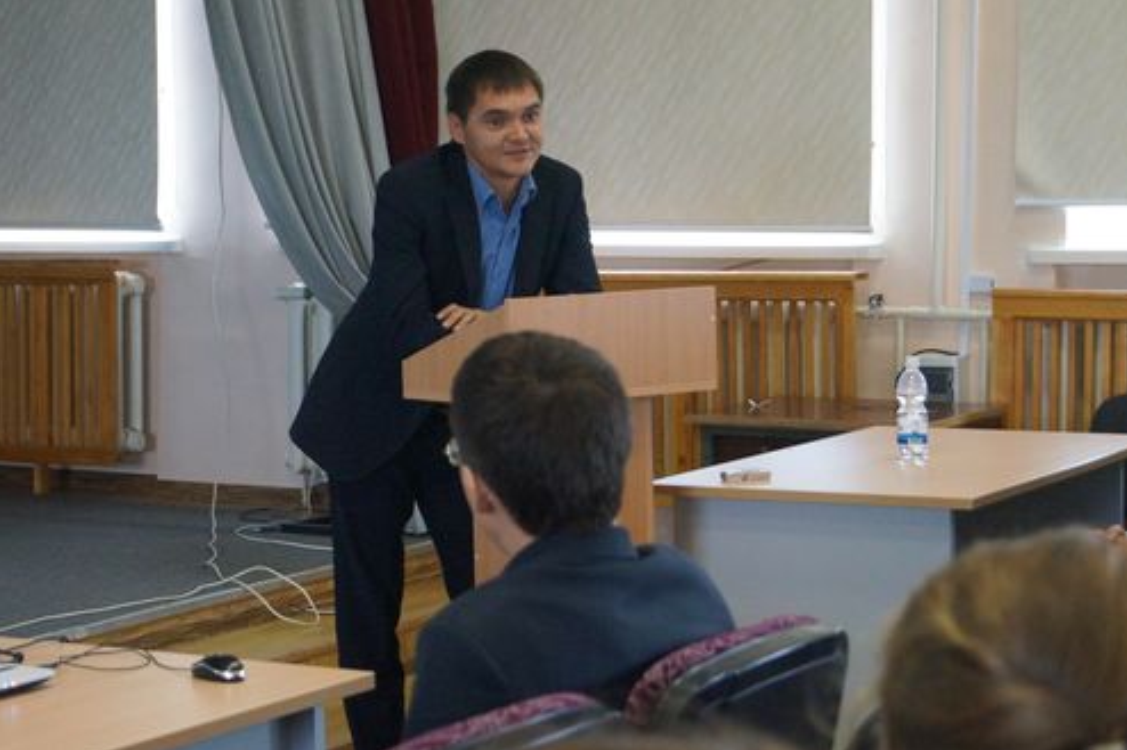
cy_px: 376
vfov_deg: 17.9
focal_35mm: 76
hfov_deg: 26.7
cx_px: 564
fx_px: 2378
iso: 3200
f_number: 5.6
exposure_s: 1/80
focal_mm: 50
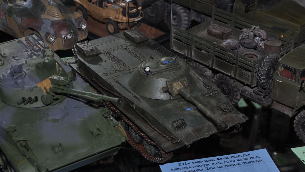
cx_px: 153
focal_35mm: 79
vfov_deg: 15.3
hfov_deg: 26.8
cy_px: 82
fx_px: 639
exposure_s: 1/200
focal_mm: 50
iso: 200
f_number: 11
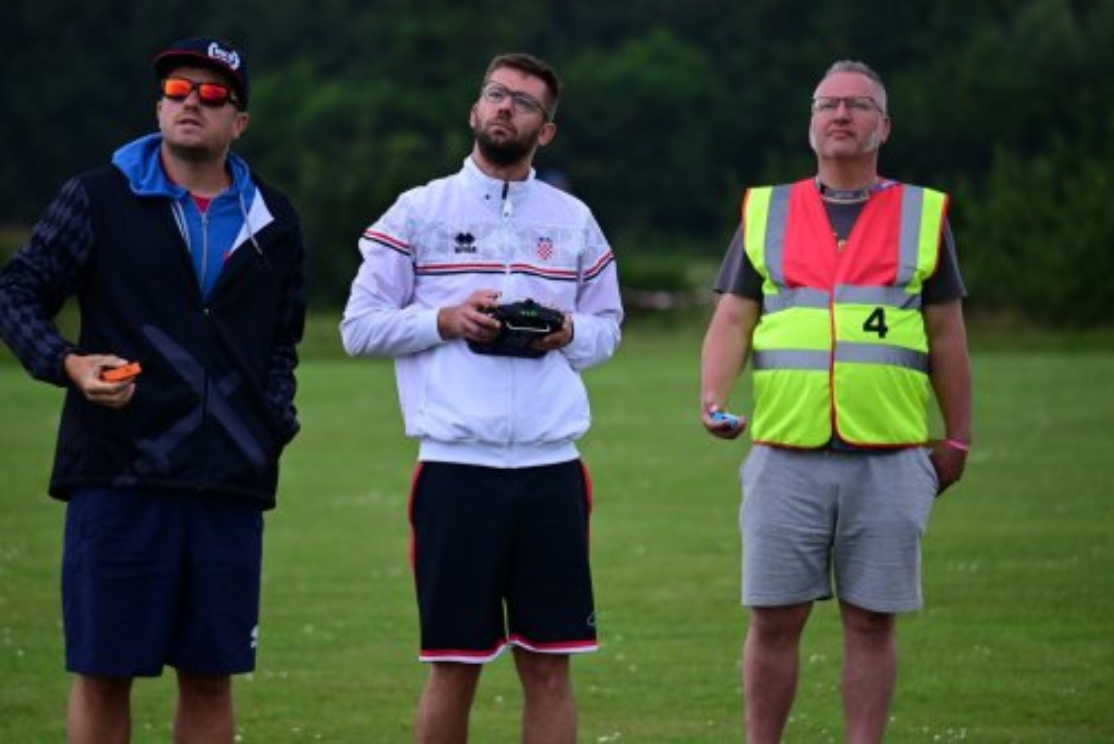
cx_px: 557
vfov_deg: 4.6
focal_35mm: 300
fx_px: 9288
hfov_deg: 6.9
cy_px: 372
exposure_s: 1/1600
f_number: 6
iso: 2000
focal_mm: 300
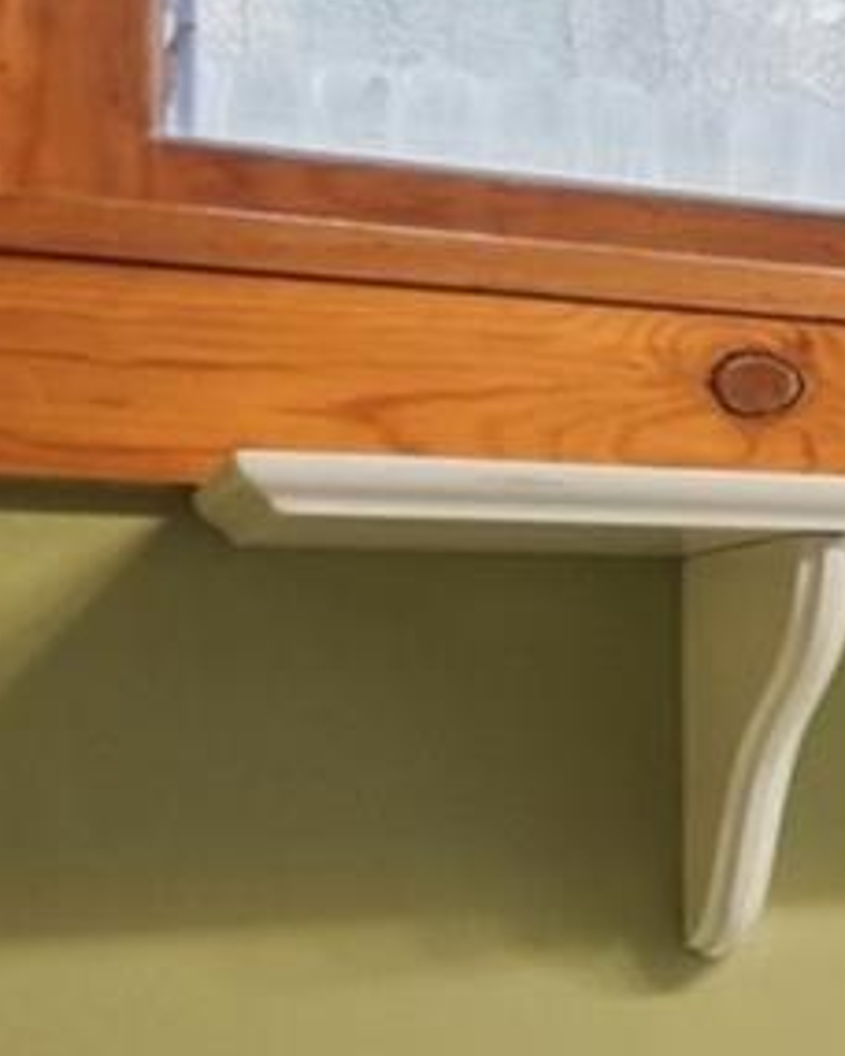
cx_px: 2906
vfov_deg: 23.9
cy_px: 808
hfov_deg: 9.8
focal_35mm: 79
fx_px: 2470
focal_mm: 10
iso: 400
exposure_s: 1/15
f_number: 8
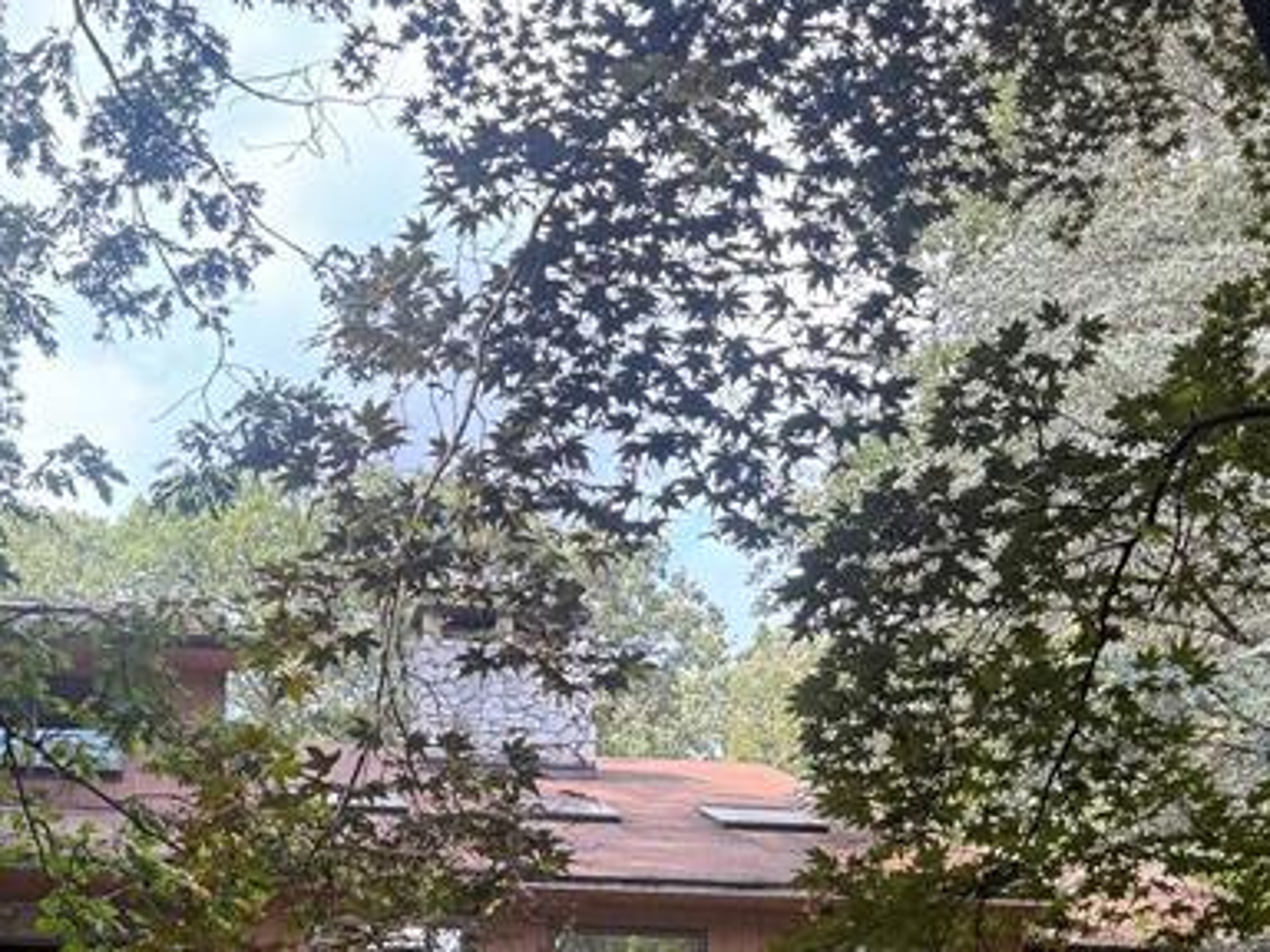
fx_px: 2348
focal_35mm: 64
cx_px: 394
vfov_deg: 21.7
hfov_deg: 30.0
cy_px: 1058
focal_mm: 6.76
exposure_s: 1/317
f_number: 1.78
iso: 80
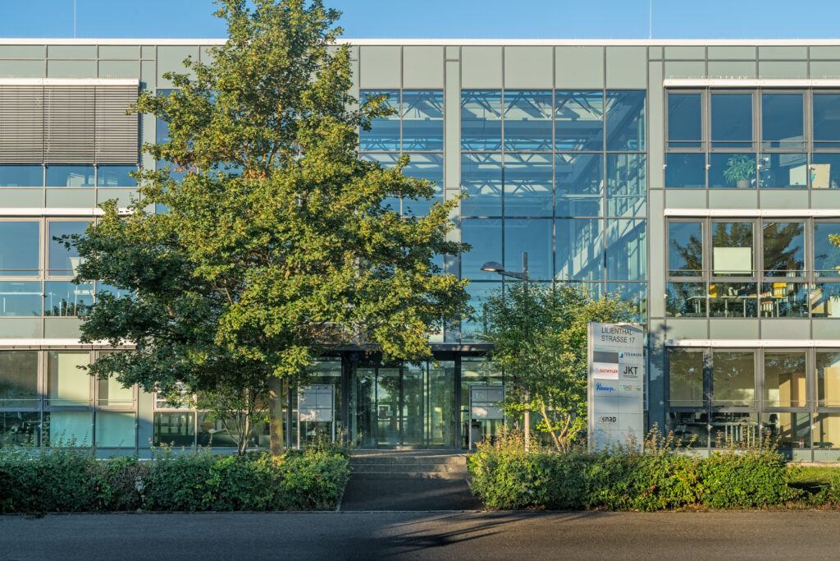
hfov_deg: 46.4
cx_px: 420
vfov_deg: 31.9
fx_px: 980
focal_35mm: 42
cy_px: 280
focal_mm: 42
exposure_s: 1/125
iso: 250
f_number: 11
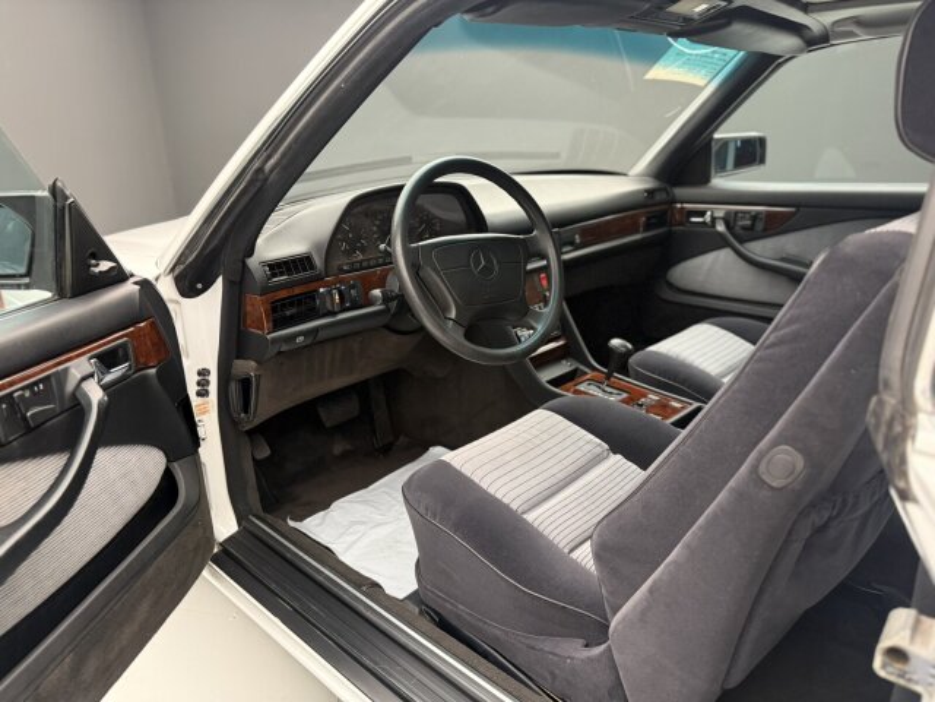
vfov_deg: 56.8
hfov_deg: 71.6
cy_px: 351
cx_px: 468
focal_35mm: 24
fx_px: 648
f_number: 1.78
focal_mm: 6.76
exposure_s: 1/49
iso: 400
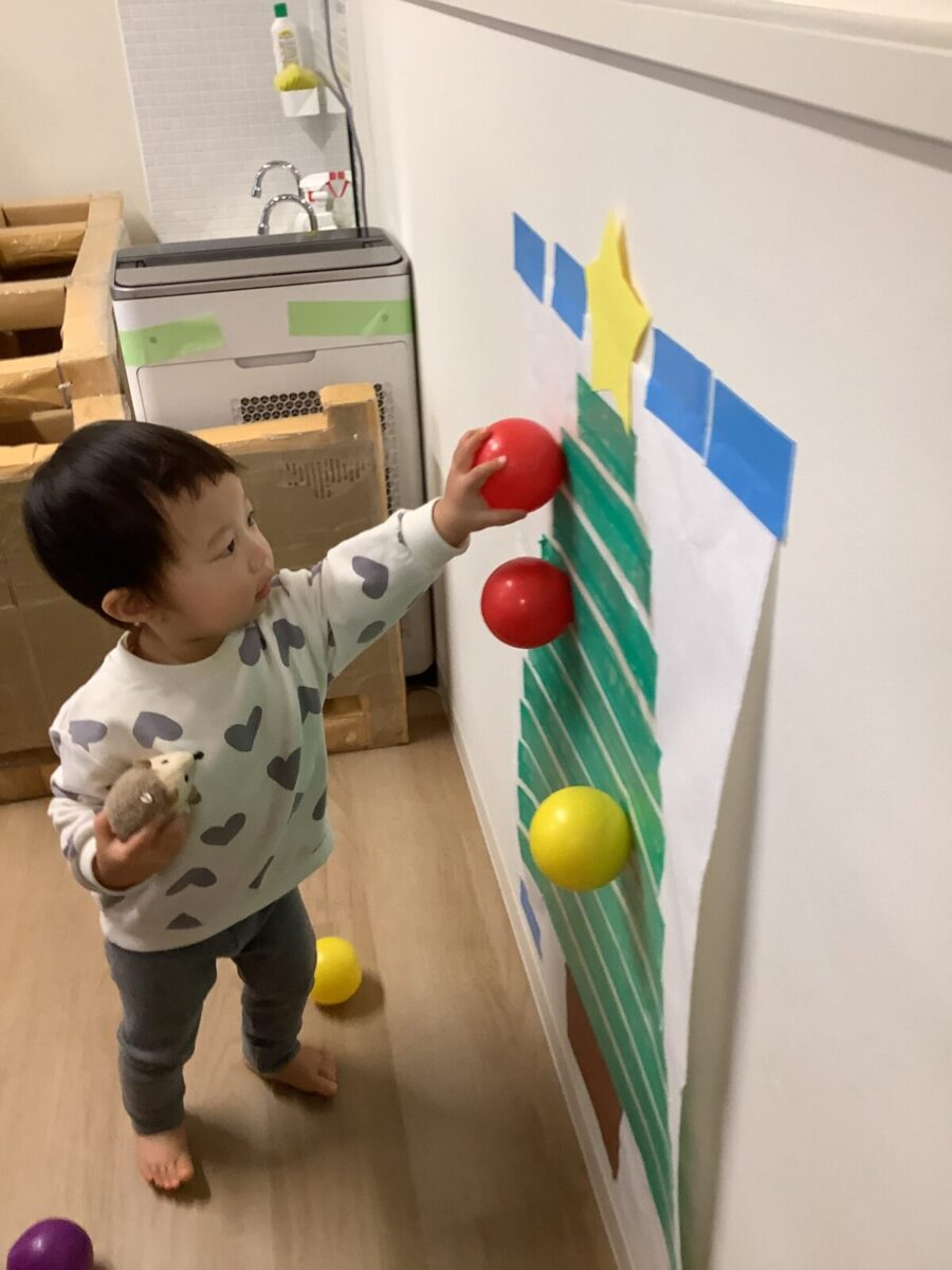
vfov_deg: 58.4
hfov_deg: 45.4
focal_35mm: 31
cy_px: 635
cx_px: 476
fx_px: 1137
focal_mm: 3.3
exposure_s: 1/60
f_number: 2.4
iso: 160
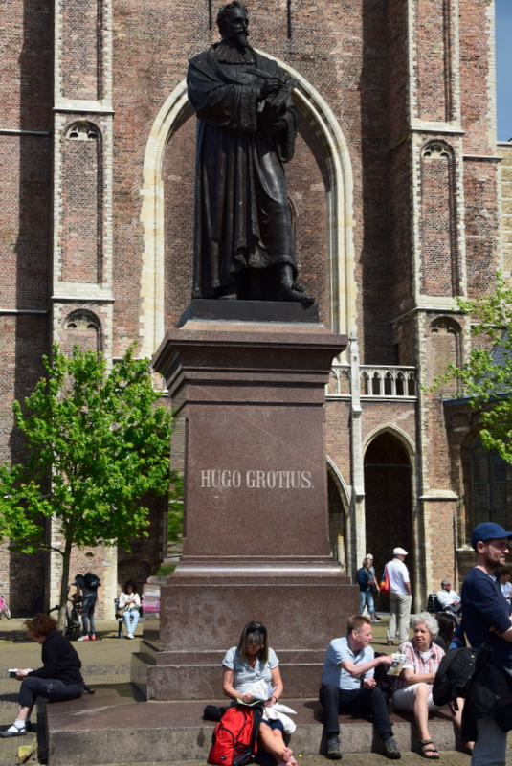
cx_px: 256
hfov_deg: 28.1
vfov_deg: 41.1
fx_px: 1022
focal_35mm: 48
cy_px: 383
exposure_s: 1/125
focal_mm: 32
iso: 125
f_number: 9
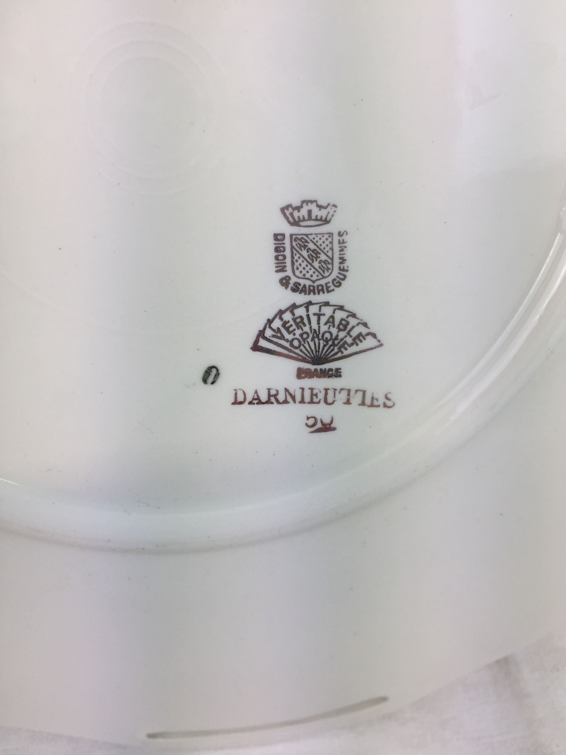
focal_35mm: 29
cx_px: 283
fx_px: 632
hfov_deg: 48.2
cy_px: 378
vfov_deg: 61.7
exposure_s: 1/253
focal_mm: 4.15
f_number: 2.2
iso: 32
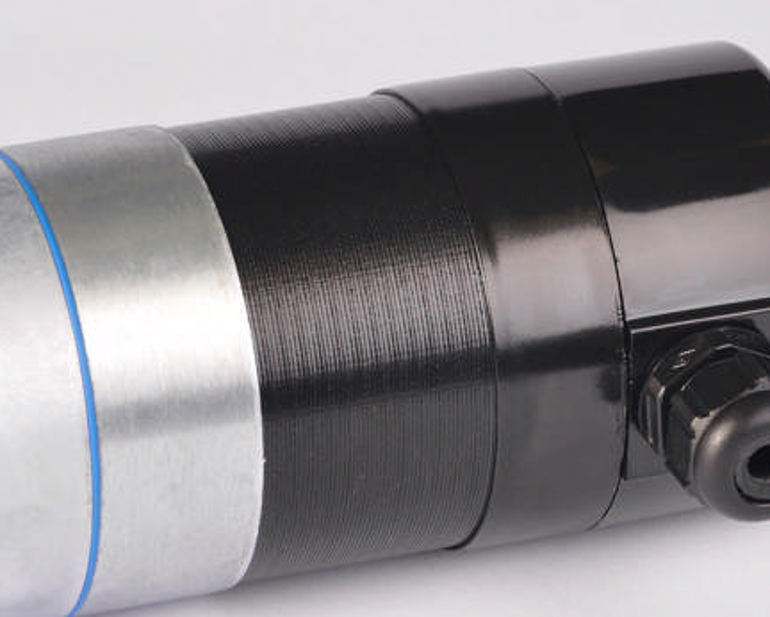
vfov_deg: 4.8
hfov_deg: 5.9
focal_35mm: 325
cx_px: 353
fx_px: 7410
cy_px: 321
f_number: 20
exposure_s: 1/125
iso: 200
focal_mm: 78
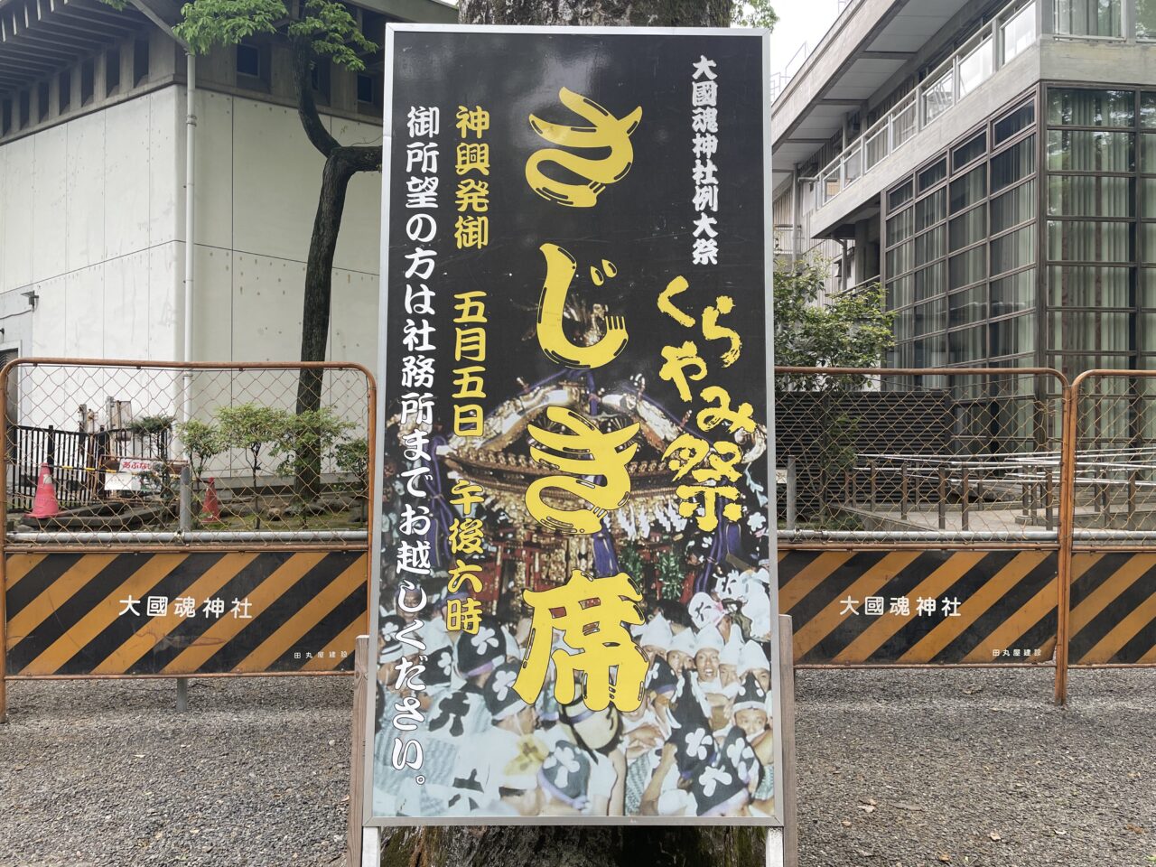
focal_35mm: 26
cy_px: 434
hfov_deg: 67.3
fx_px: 868
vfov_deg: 53.1
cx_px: 578
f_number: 1.6
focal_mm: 4.2
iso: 32
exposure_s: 1/148
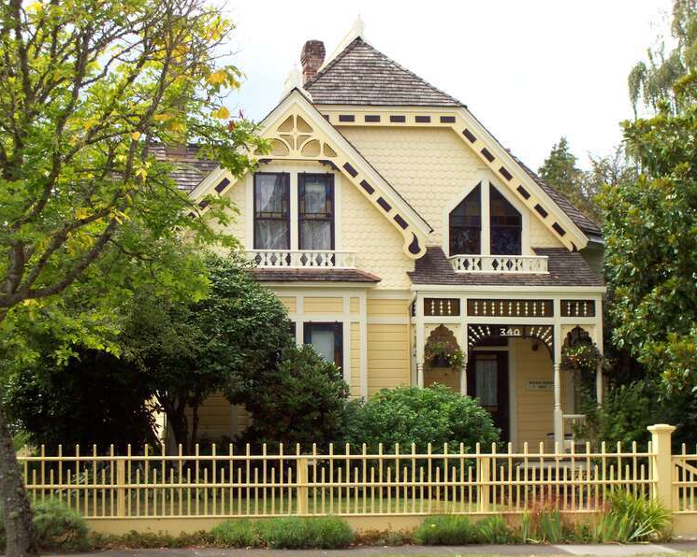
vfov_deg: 17.9
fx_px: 1774
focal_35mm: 86
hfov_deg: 22.2
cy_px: 279
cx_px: 350
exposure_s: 1/260
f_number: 4
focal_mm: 13.5
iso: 80
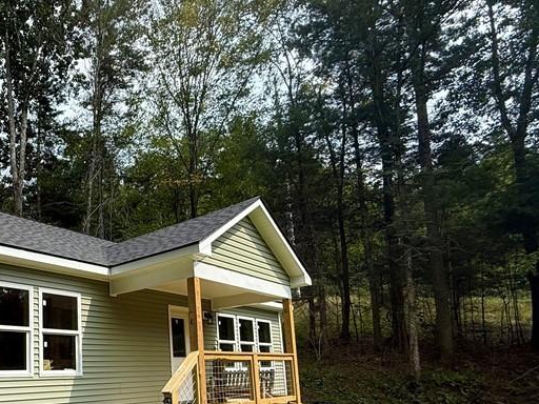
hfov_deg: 56.2
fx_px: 436
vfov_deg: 47.2
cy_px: 320
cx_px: 71
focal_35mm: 28
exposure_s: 1/1017
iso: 50
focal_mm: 2.22
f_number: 2.2
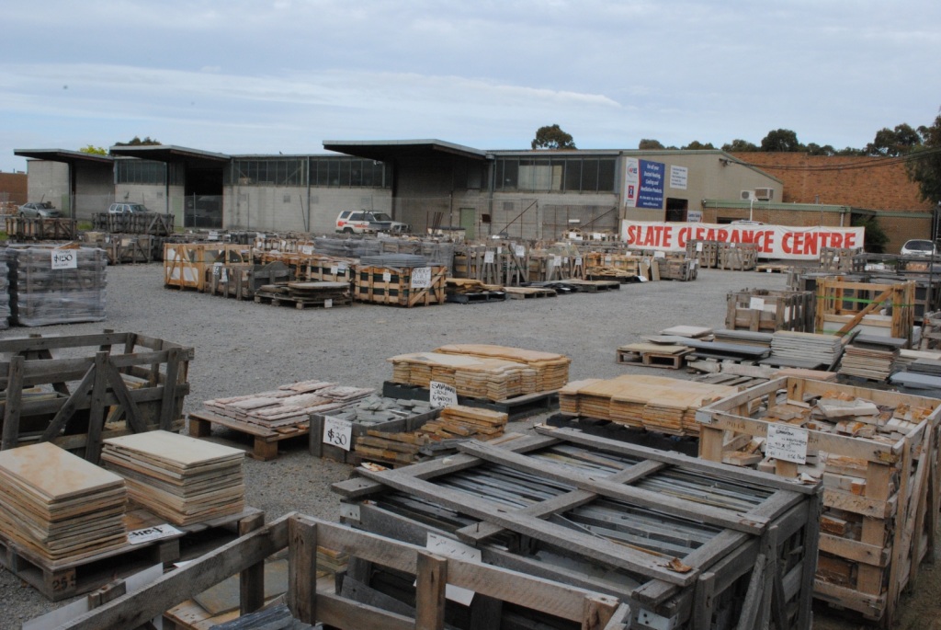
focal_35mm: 33
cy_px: 315
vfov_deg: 40.1
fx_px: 863
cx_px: 470
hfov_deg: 57.2
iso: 800
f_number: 22
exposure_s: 1/200
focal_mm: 22
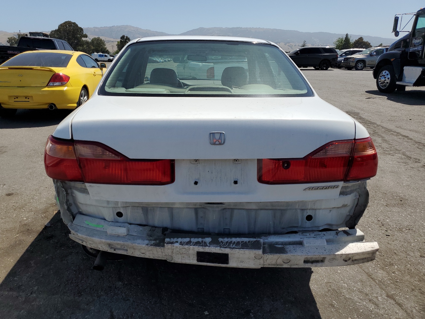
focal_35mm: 26
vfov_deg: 53.1
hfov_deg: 67.3
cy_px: 160
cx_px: 212
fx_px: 319
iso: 50
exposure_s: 1/10000
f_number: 1.5
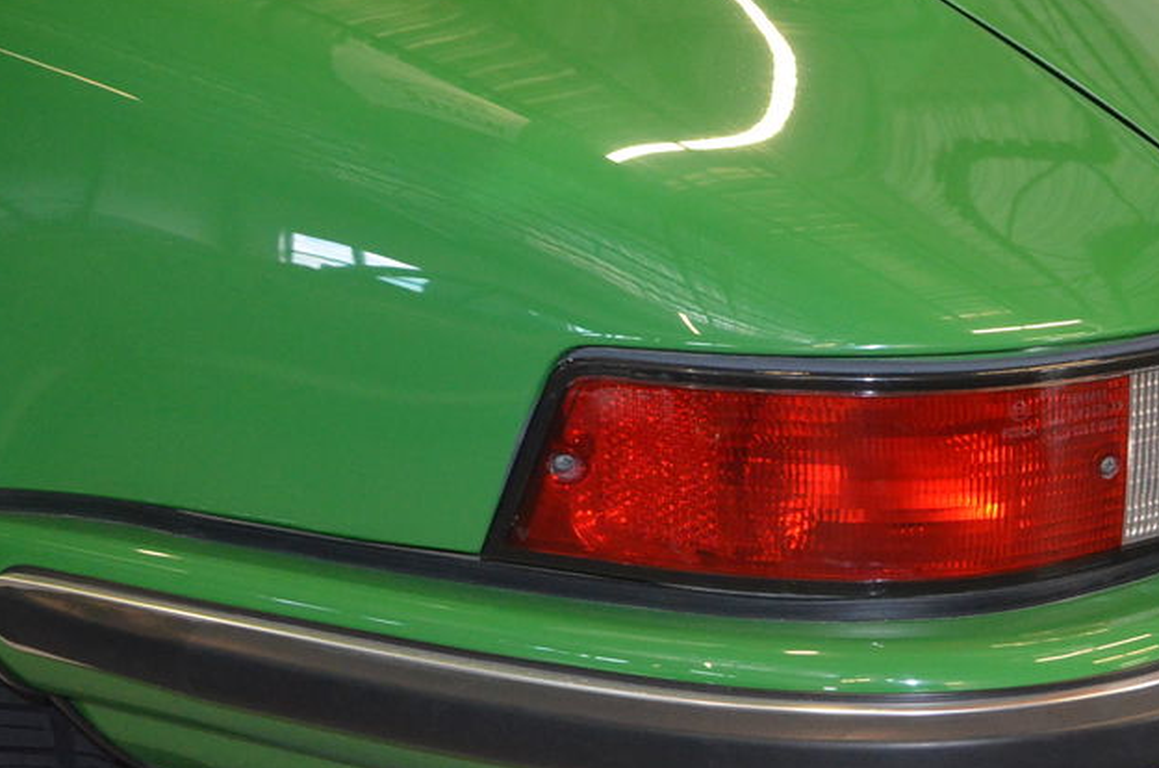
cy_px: 499
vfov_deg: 22.8
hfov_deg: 32.9
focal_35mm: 59
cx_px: 944
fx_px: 1896
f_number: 3.8
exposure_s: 1/60
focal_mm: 24
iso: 3200
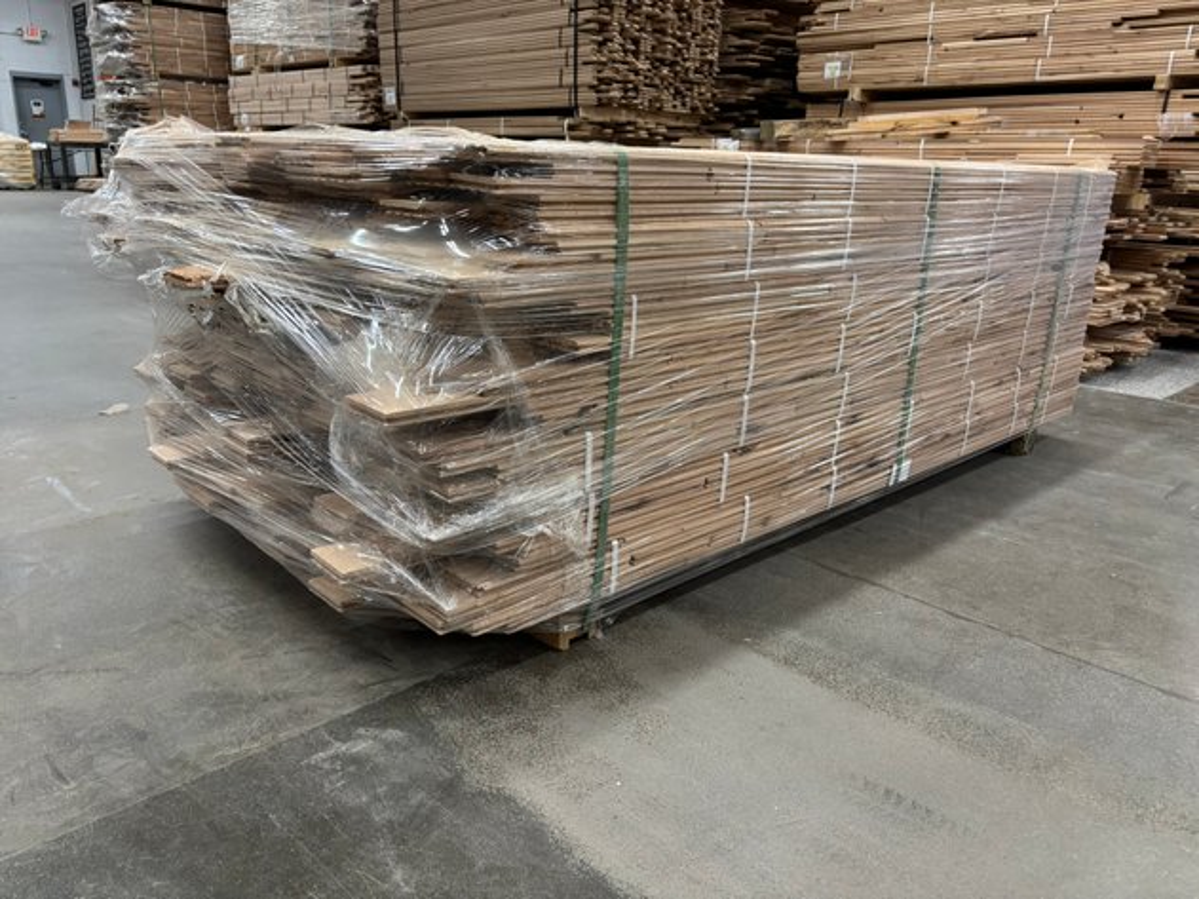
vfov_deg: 53.0
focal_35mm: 26
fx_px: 900
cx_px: 600
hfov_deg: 67.3
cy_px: 450
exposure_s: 1/60
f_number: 1.6
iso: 160
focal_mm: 5.96
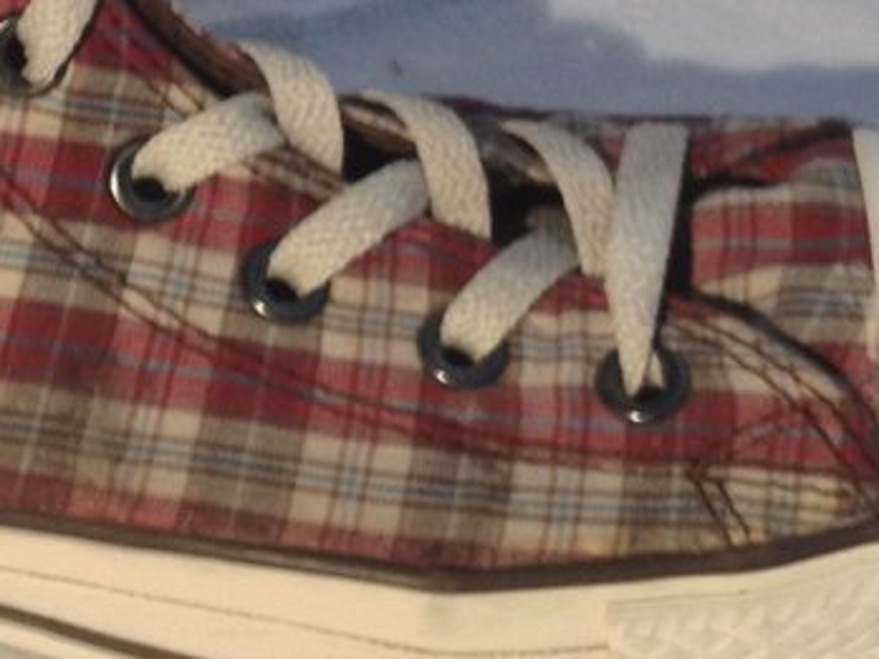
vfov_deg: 10.9
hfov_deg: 14.6
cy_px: -74
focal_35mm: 134
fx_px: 3403
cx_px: 104
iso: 160
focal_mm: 4.28
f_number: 2.4
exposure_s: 1/20
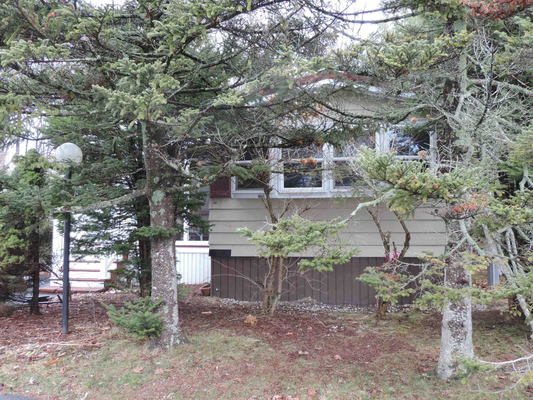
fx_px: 616
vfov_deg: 36.0
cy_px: 200
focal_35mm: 40
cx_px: 266
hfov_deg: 46.8
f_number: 3.3
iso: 180
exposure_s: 1/50
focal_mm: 7.1
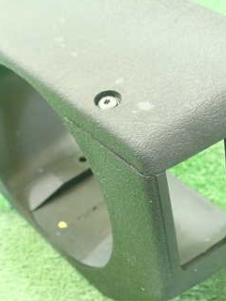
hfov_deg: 26.1
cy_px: 139
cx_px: 126
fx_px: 487
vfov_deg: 34.3
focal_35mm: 56
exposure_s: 1/60
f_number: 2.3
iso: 800
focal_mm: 5.5
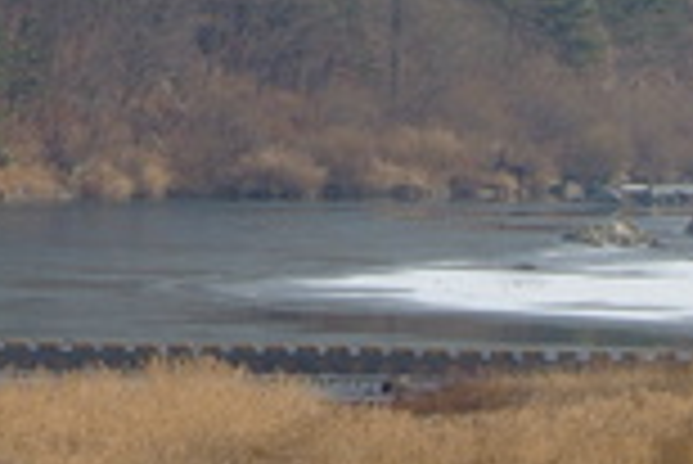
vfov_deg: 2.5
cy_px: 743
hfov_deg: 3.8
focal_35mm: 546
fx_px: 10520
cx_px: -331
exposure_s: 1/180
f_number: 6.7
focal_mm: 80
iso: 100
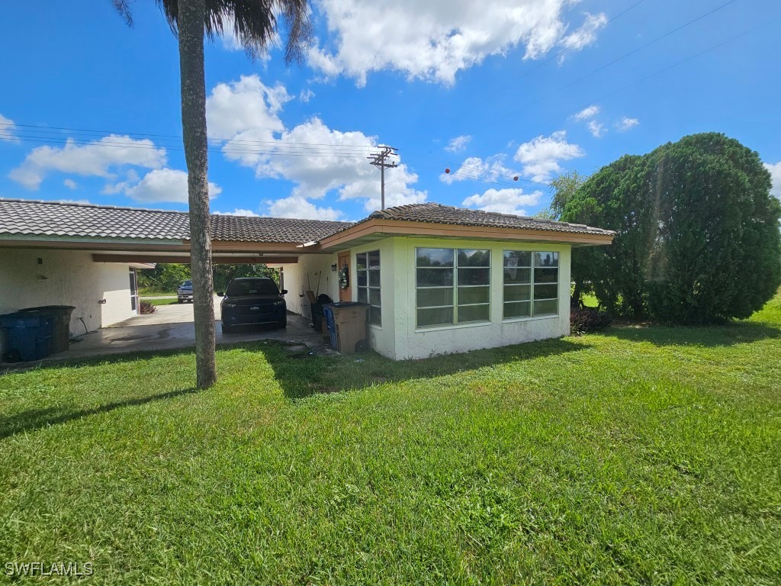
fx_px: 293
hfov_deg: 106.2
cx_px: 390
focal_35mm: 13
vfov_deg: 89.9
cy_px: 293
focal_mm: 2.2
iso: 50
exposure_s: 1/3001
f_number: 2.2
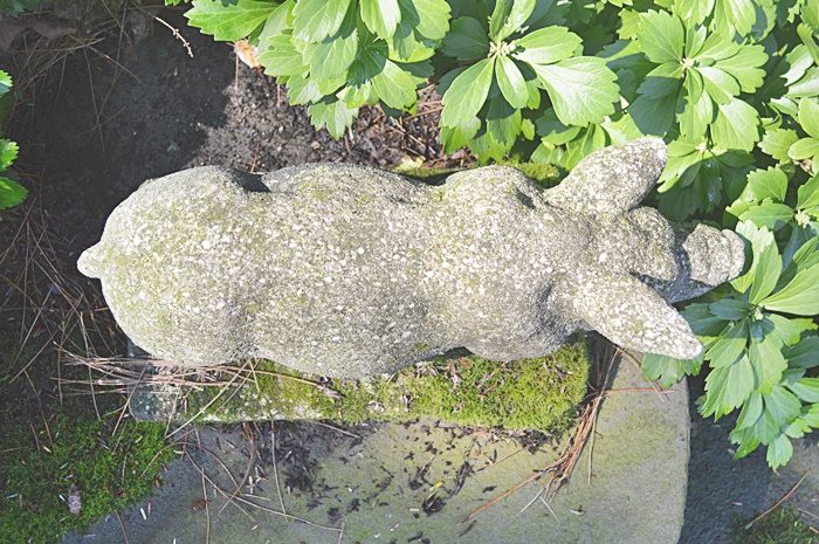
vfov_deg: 29.8
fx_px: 1023
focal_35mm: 45
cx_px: 410
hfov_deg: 43.6
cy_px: 272
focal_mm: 30
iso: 250
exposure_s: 1/125
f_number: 5.6
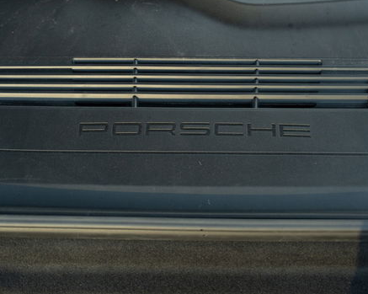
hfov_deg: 28.4
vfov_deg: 22.9
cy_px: 124
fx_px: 726
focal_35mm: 67
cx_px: 202
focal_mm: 40.4
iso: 400
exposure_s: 1/125
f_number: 2.8
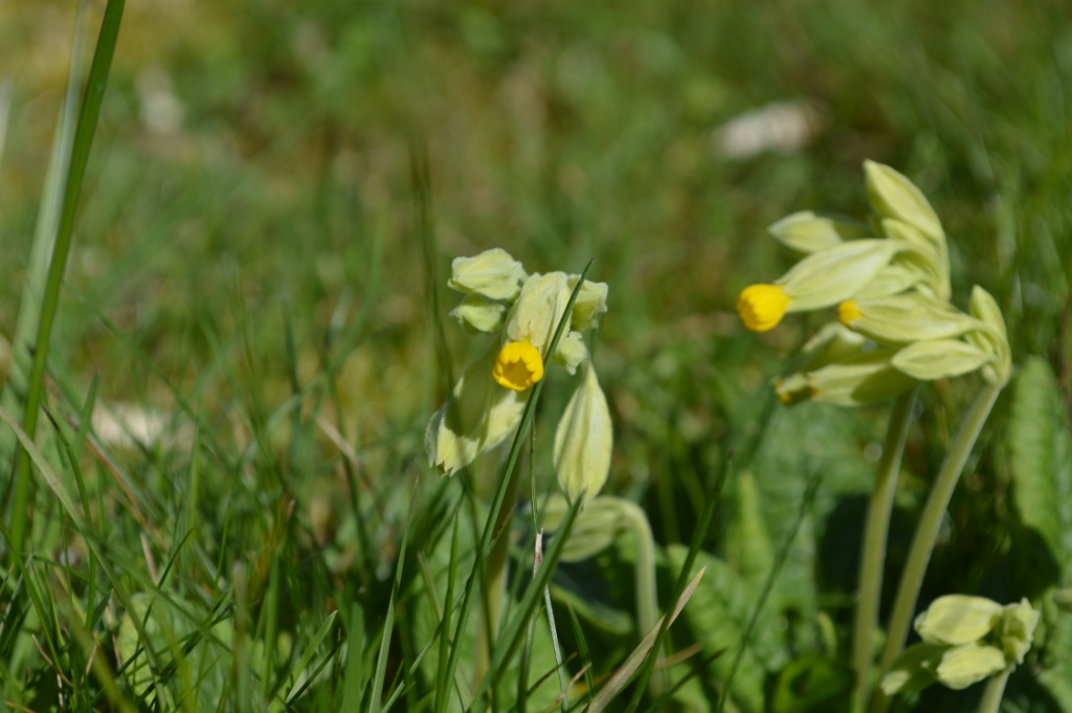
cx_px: 536
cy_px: 356
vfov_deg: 16.5
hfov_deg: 24.6
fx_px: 2455
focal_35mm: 82
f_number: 8
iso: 100
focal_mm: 55
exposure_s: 1/400
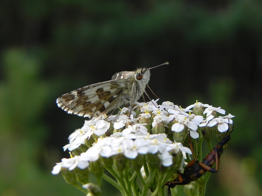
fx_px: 643
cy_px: 98
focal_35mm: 85
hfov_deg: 23.0
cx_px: 131
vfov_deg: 17.4
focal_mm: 15.1
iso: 160
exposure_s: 1/137
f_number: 4.5
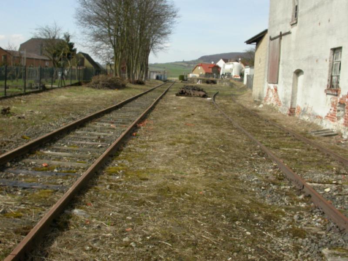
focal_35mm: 38
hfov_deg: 49.0
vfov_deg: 37.7
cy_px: 130
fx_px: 382
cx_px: 174
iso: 100
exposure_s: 1/575
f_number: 5.3
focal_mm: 7.85
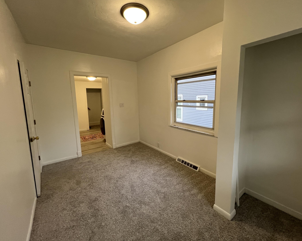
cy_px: 117
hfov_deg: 100.5
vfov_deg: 88.0
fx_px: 125
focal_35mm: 14
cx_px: 163
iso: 125
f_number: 1.8
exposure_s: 1/120
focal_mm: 1.57
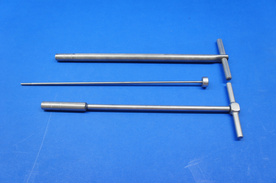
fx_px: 241
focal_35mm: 32
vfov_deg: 41.6
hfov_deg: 59.5
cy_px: 92
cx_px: 138
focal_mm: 21
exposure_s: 1/40
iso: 200
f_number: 4
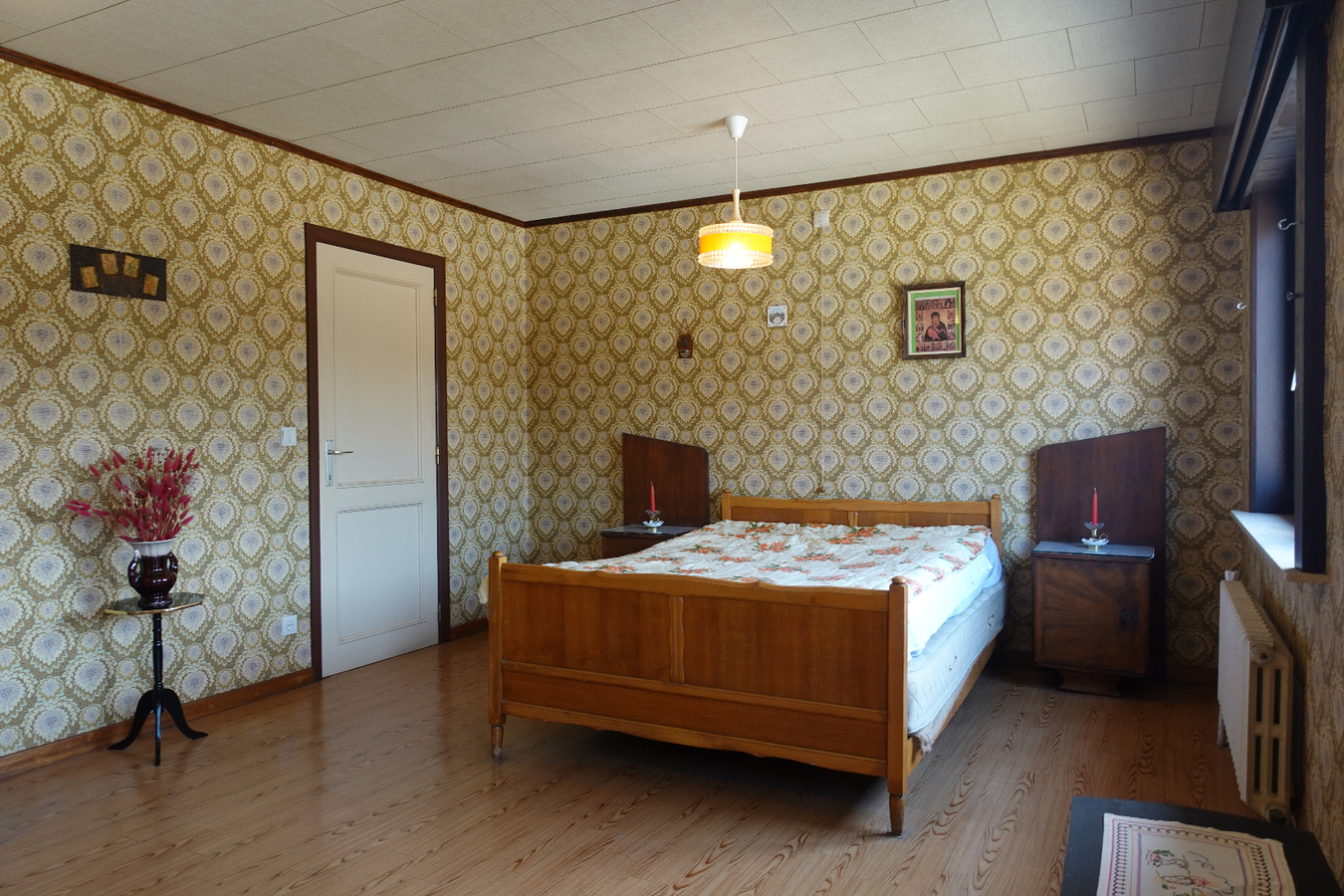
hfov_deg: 73.7
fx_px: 896
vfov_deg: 53.1
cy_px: 448
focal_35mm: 24
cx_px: 672
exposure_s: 1/30
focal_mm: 8.8
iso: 125
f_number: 2.5
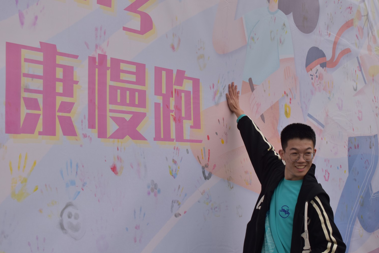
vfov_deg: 21.2
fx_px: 674
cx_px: 200
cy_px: 133
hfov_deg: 31.4
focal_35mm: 64
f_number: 5.6
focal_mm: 40
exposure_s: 1/200
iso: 100
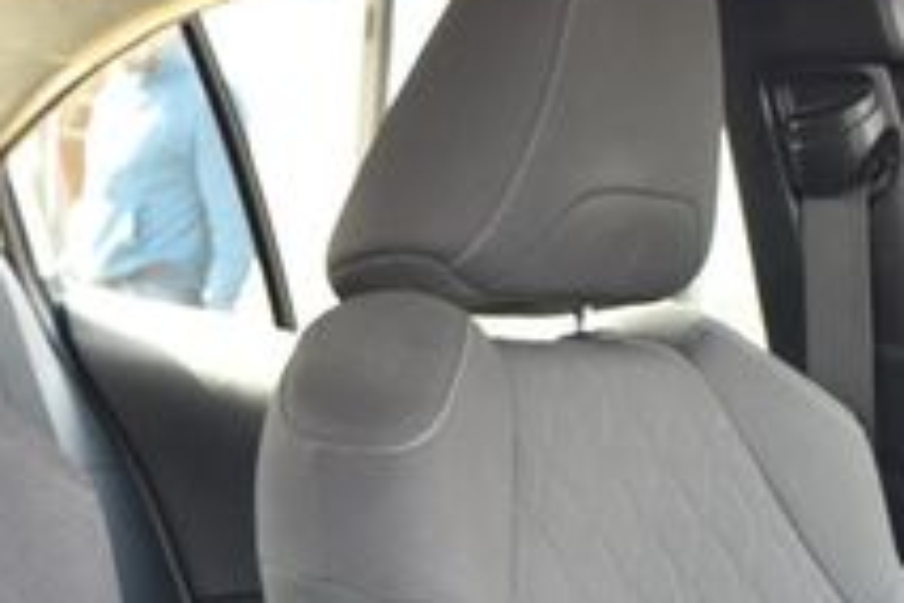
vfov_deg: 14.7
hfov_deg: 22.3
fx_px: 2260
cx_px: 161
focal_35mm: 90
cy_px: 705
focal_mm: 20
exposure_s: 1/125
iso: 800
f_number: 5
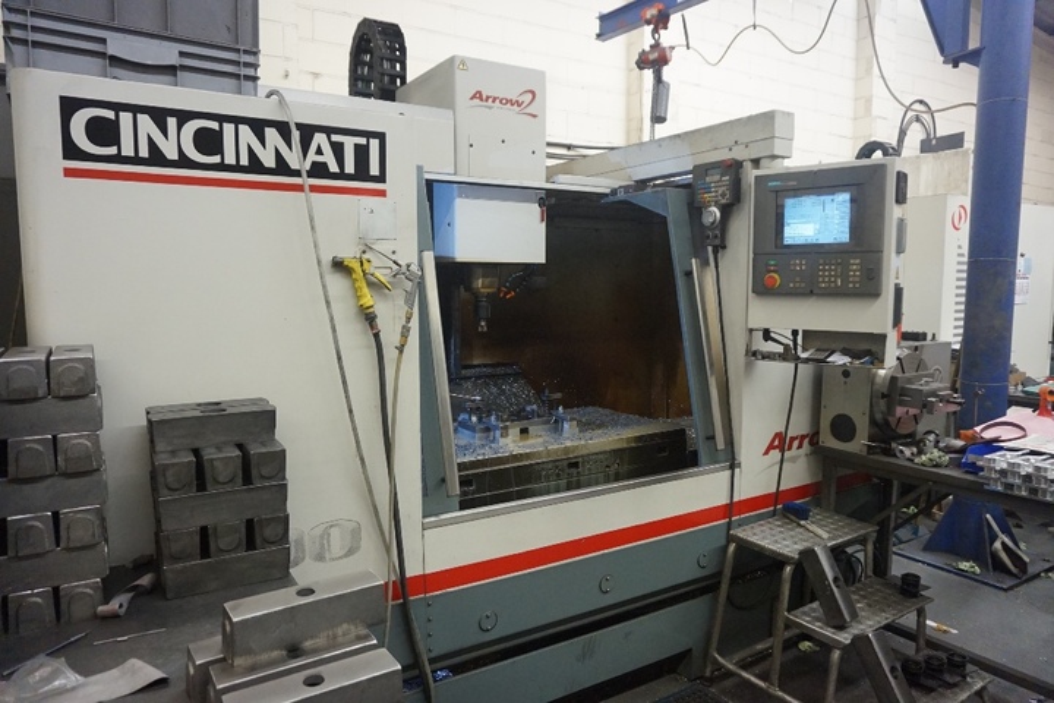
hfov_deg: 73.7
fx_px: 703
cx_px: 527
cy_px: 352
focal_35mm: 24
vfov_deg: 53.1
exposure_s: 1/160
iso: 2500
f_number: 3.5
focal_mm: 16
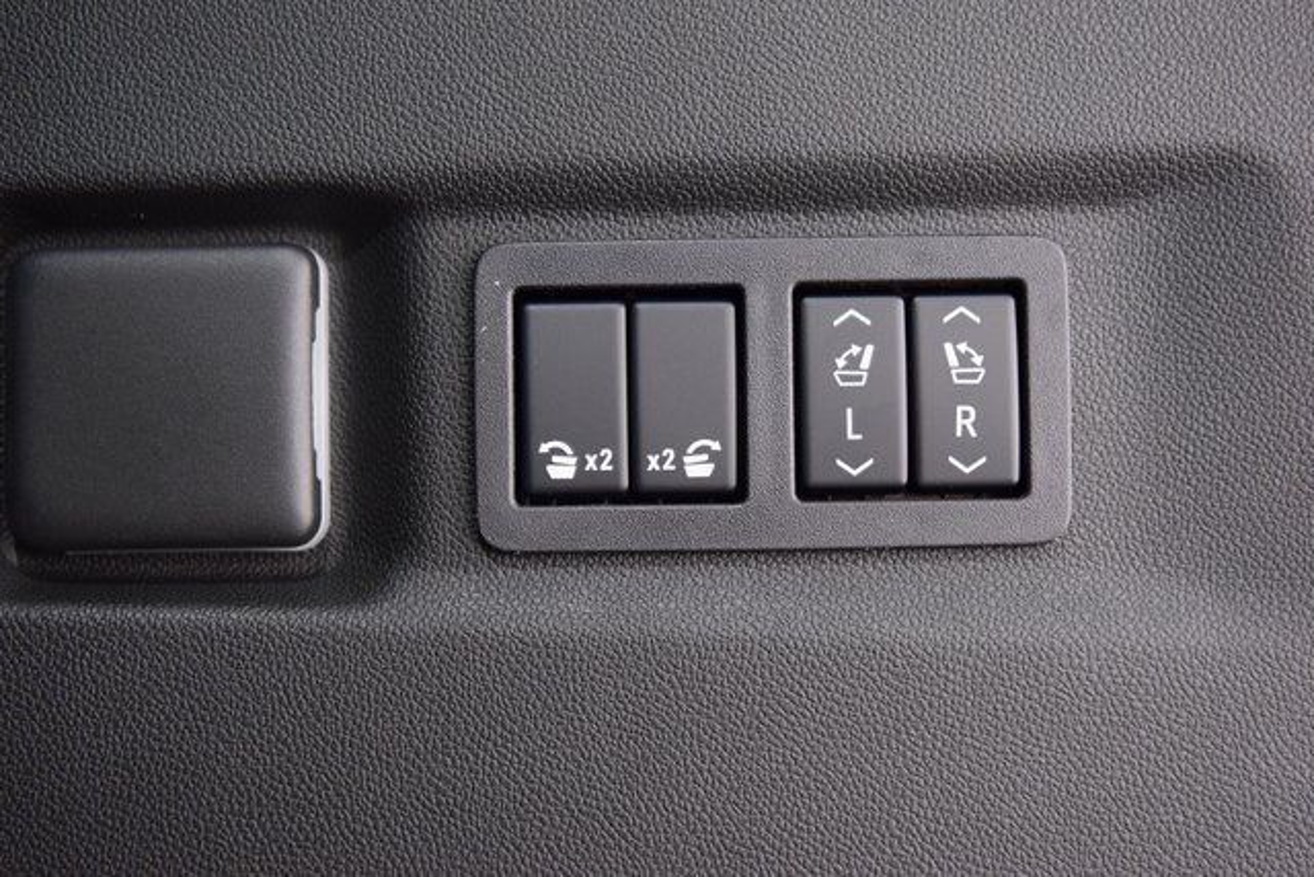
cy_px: 438
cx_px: 657
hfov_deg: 33.4
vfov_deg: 22.6
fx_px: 2190
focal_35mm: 60
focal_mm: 40
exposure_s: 1/6
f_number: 2.8
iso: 1600
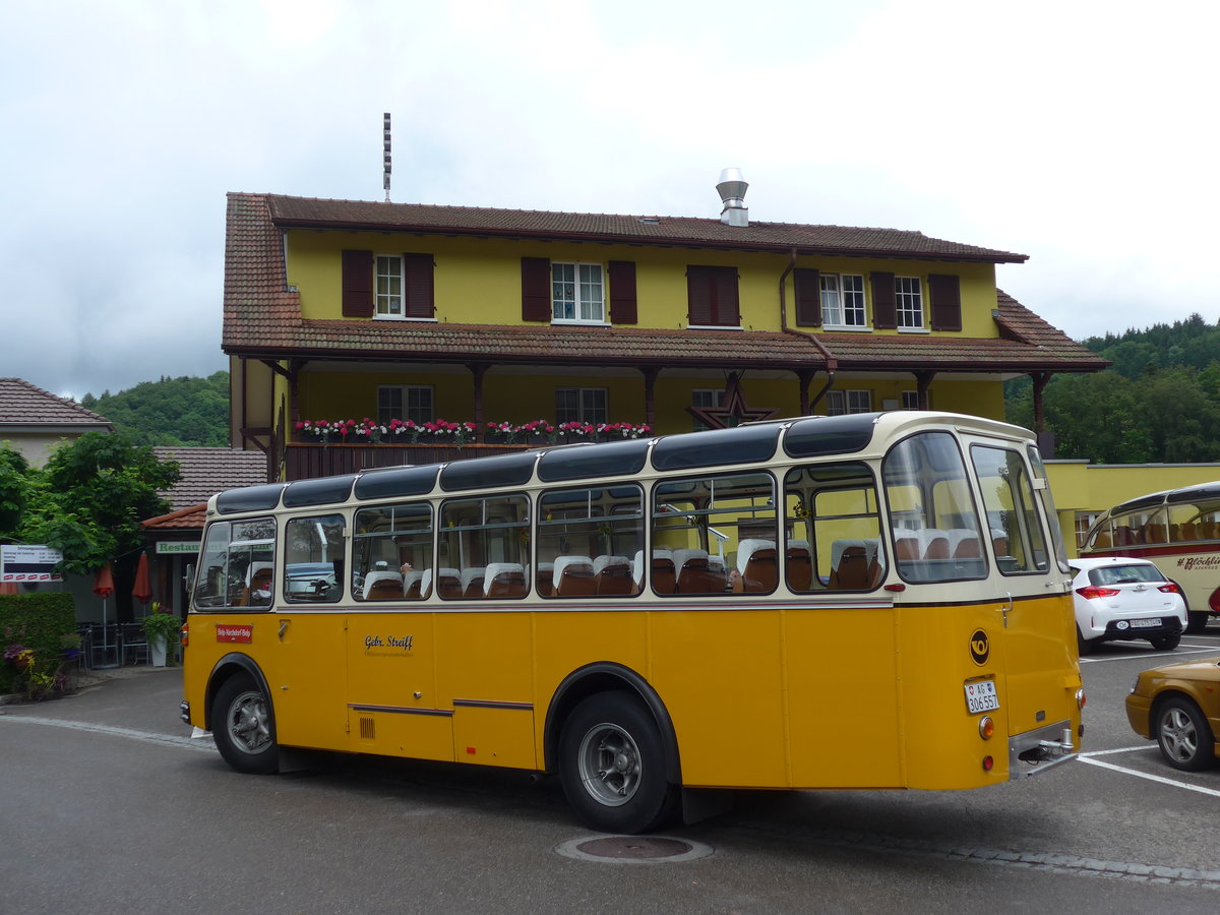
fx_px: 1269
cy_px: 458
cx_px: 610
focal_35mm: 36
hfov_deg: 51.4
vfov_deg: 39.7
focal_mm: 7.5
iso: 80
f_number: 2.8
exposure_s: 1/800
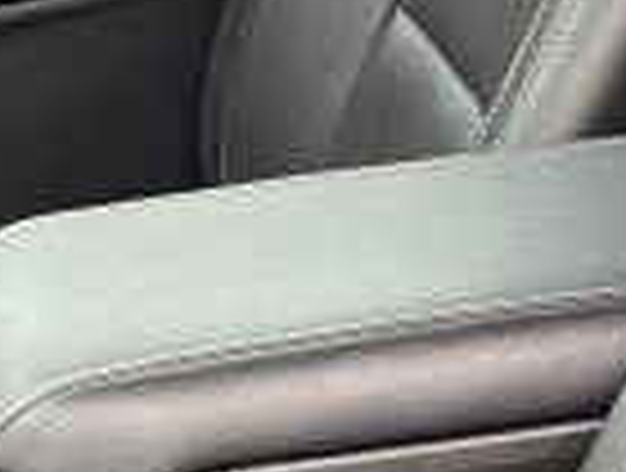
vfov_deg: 7.8
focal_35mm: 191
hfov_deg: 10.2
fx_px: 3463
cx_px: 0
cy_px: 468
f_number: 1.8
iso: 125
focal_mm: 4.25
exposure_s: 1/69
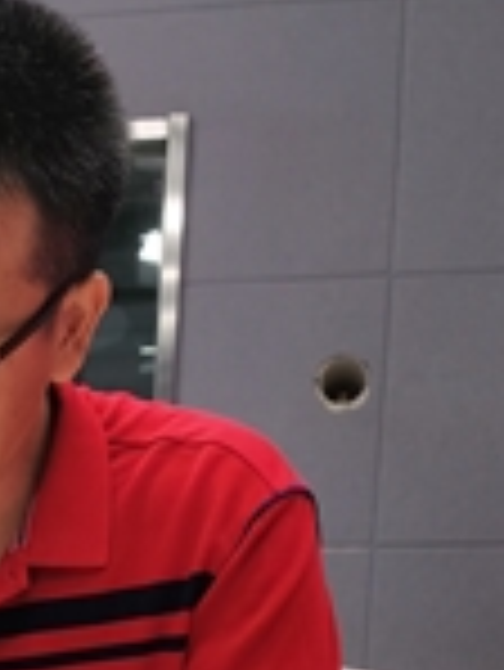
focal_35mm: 87
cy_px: 931
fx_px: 1687
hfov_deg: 16.2
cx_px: -126
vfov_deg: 20.1
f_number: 1.6
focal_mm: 5.56
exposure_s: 1/100
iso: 64
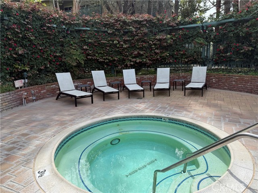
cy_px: 96
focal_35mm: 24
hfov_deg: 71.6
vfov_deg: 56.8
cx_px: 129
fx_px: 179
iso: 80
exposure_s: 1/1855
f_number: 1.78
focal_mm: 6.76
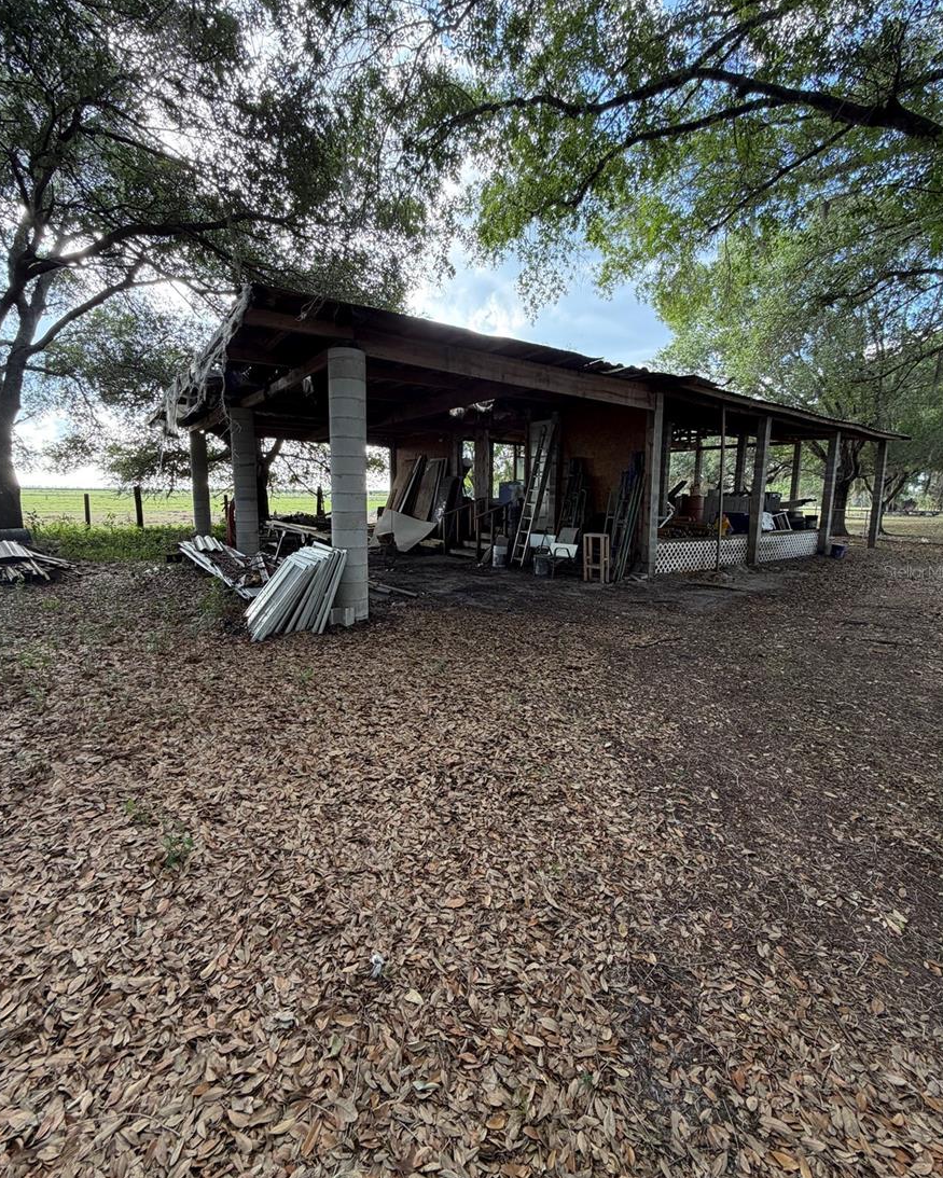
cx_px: 475
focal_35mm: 15
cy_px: 571
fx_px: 523
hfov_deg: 84.1
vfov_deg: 96.8
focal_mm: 2.22
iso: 80
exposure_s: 1/121
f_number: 2.2
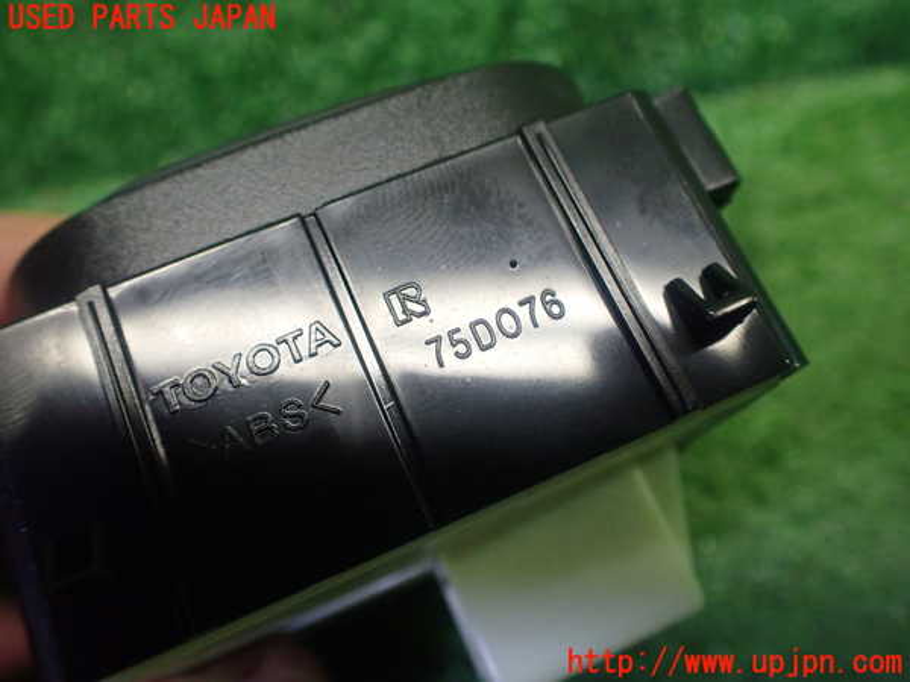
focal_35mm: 30
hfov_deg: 60.0
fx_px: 789
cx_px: 455
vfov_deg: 46.8
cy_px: 341
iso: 640
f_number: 2.3
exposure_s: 1/125
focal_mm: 5.4
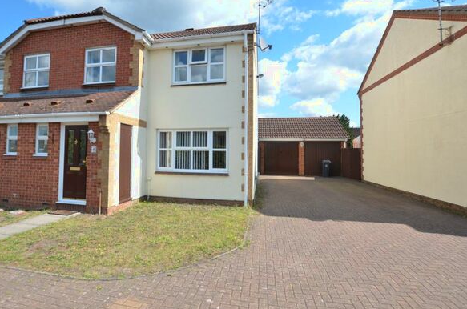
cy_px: 144
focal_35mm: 18
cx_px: 197
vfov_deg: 67.1
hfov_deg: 89.4
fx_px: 233
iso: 100
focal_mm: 10
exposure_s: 1/200
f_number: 7.1
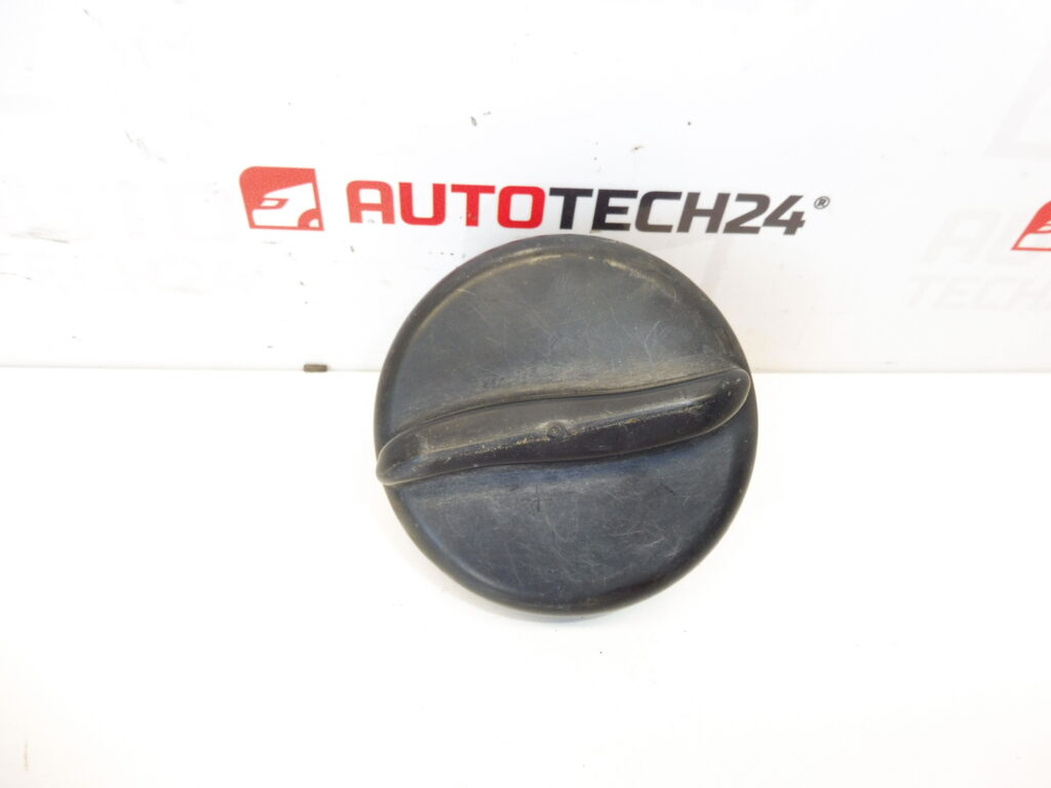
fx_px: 729
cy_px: 394
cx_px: 526
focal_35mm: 24
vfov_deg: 56.8
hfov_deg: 71.6
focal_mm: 4.3
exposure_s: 1/60
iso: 200
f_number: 3.5
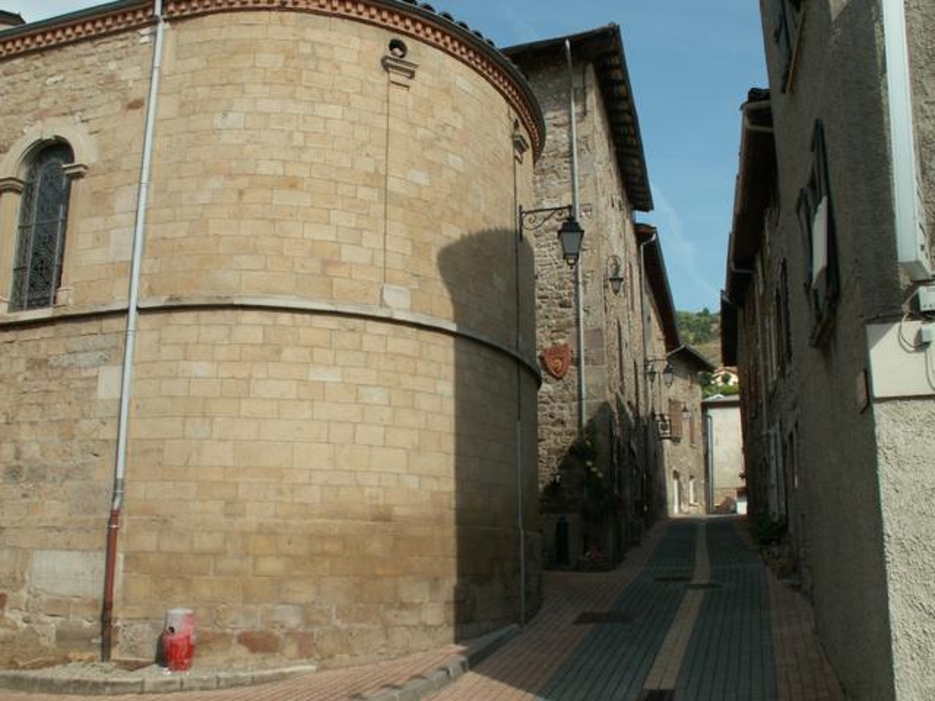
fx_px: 945
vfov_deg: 40.7
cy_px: 350
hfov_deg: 52.6
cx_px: 468
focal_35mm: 35
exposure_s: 1/200
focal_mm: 5.86
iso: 50
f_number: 6.3
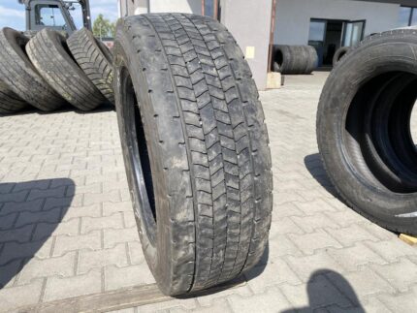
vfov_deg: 53.1
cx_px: 208
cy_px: 156
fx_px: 313
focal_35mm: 26
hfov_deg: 67.3
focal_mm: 4.25
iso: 32
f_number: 1.8
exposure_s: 1/1754
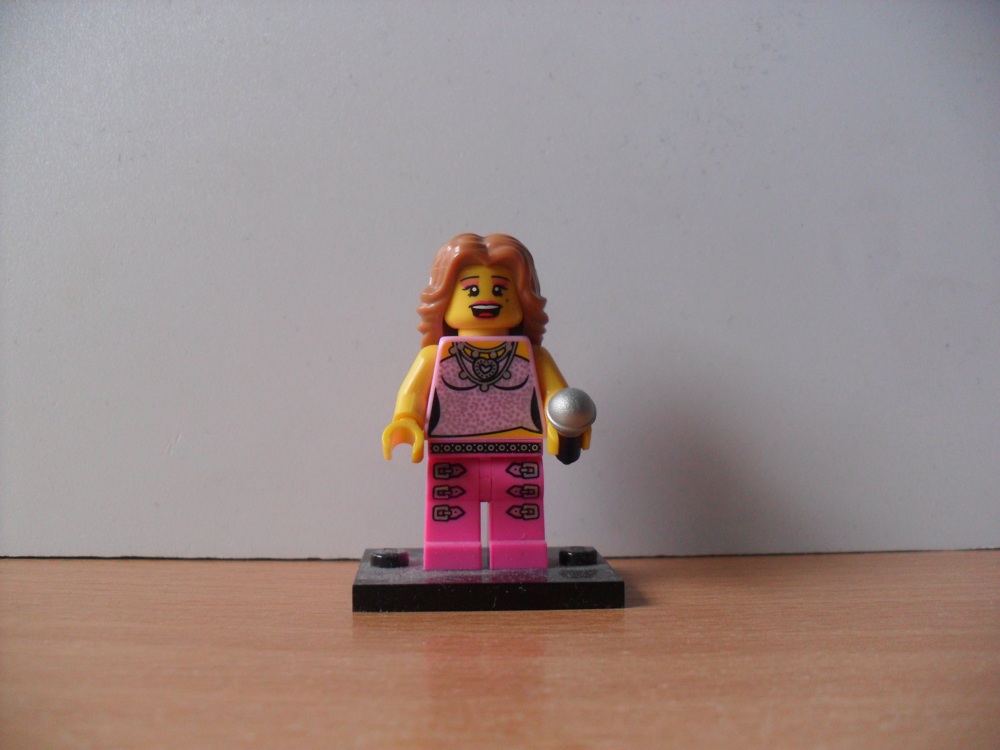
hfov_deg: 52.6
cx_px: 500
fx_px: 1011
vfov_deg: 40.7
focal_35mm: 35
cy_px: 375
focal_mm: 6.3
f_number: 3
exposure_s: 1/20
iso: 200
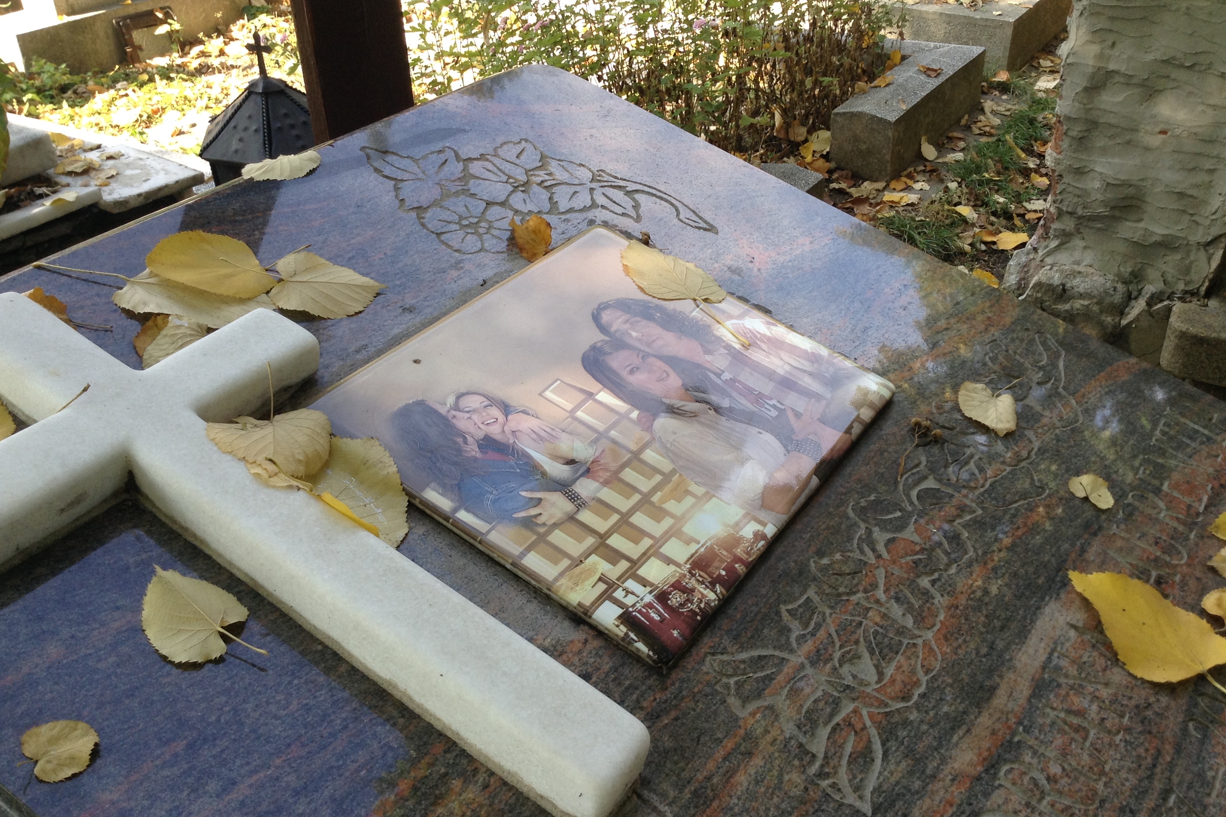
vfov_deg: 37.8
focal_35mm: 35
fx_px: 1192
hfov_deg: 54.4
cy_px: 452
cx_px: 620
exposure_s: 1/127
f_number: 2.4
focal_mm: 3.3
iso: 25
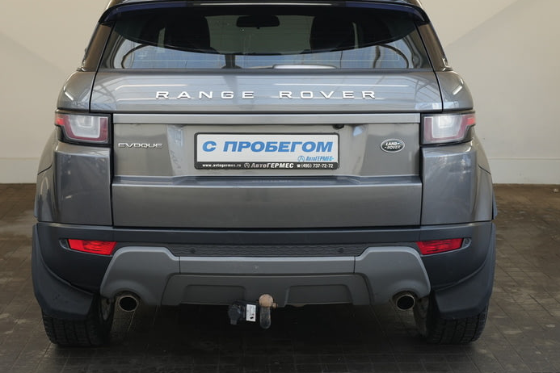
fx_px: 949
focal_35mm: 61
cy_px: 153
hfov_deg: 32.9
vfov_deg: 22.2
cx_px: 254
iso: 640
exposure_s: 1/200
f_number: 6.3
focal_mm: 47
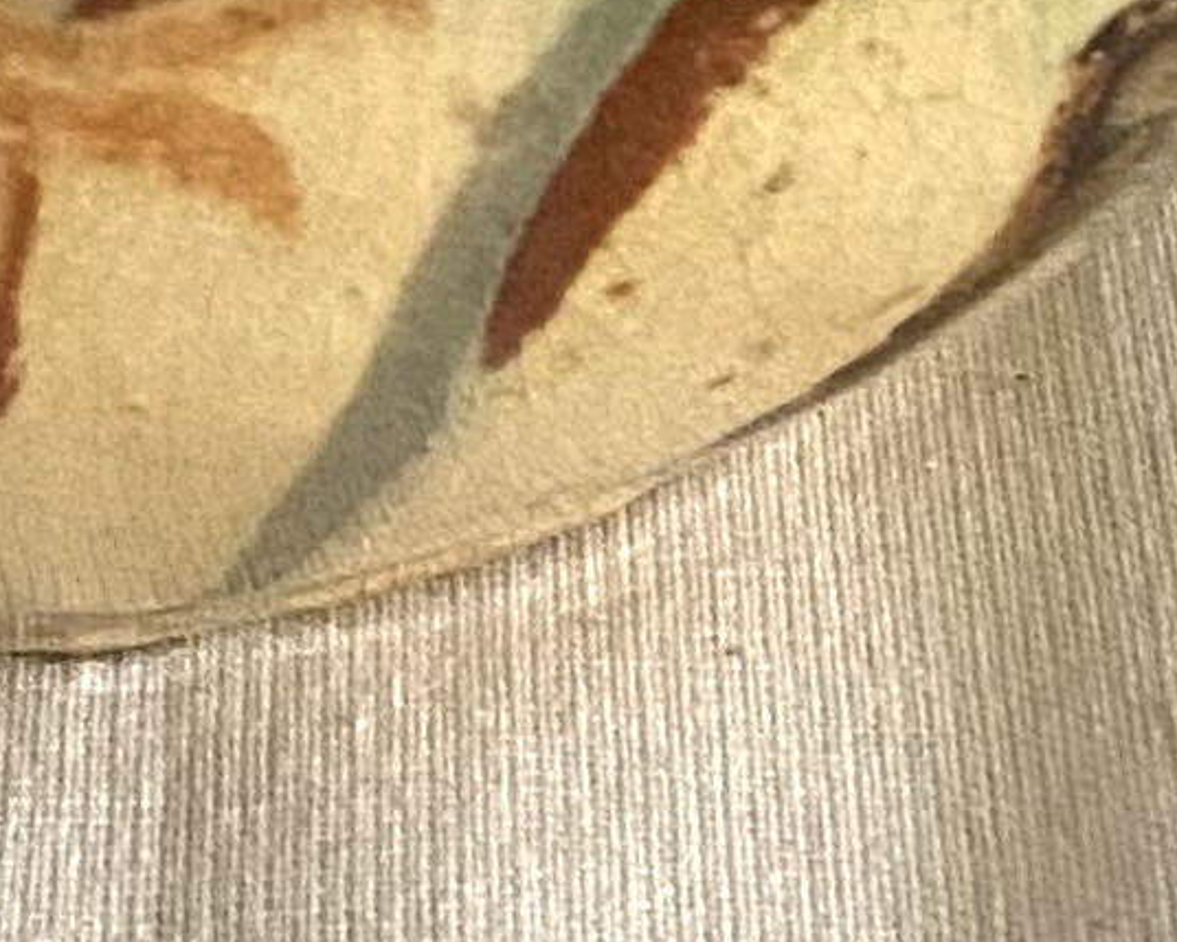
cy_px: -2000
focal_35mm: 191
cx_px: 149
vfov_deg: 7.1
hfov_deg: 10.1
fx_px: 6655
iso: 800
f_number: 1.8
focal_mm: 4.25
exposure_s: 1/30
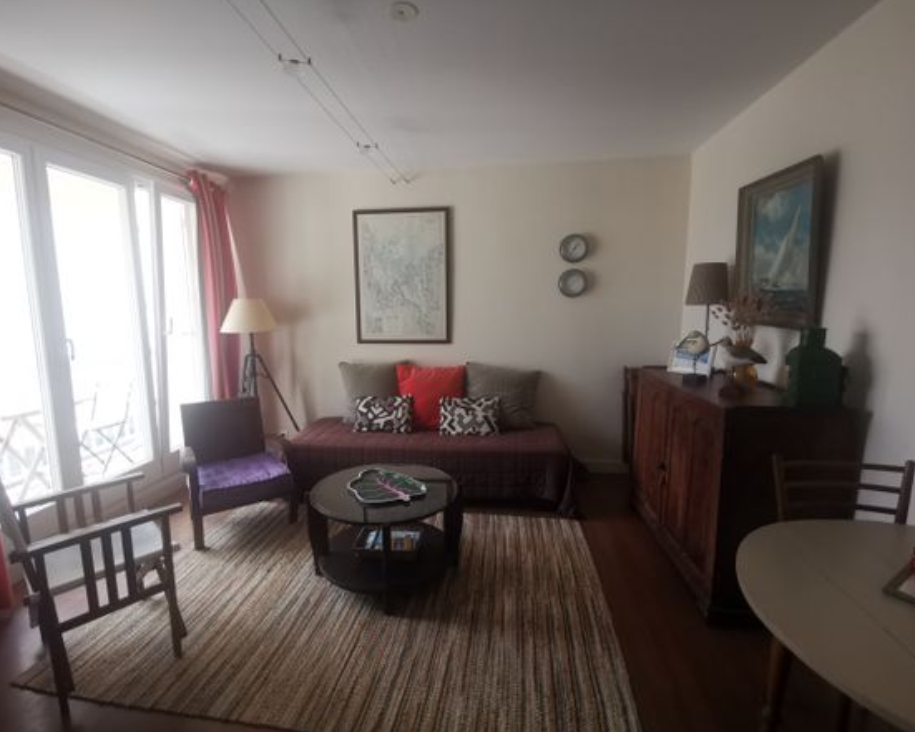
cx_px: 437
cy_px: 367
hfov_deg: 89.6
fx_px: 460
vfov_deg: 77.0
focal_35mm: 17
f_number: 2.2
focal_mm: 2.35
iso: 100
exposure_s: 1/100
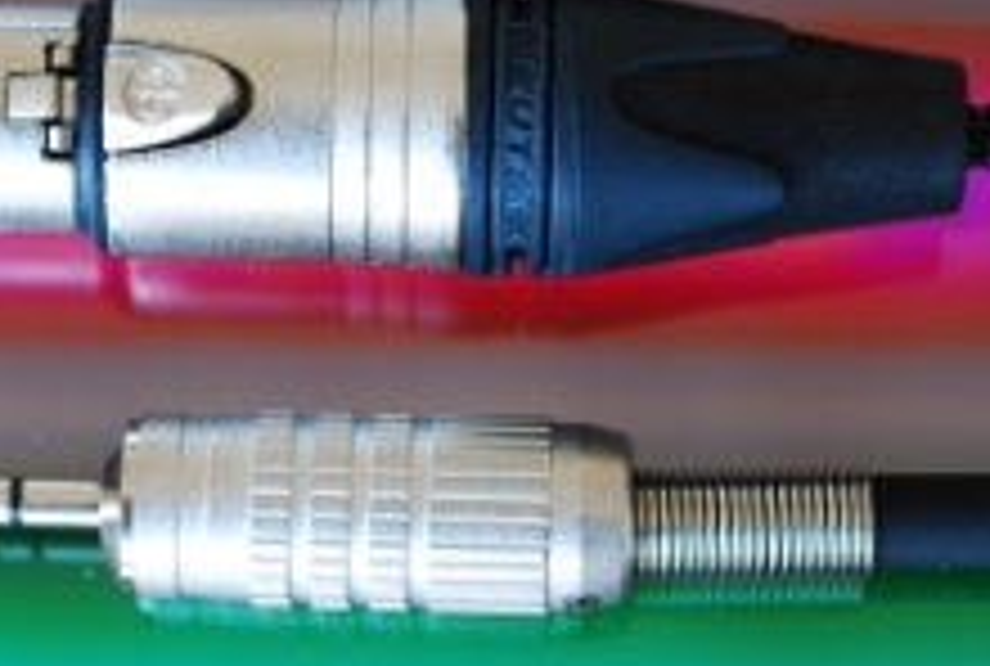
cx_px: 495
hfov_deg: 11.2
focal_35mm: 183
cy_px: 86
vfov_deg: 7.5
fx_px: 5046
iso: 100
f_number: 5.6
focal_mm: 60
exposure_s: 1/5
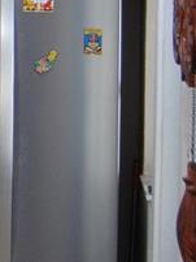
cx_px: -280
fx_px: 1169
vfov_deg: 12.5
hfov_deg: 8.7
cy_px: -21
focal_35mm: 155
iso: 360
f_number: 3.5
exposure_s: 1/30
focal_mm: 18
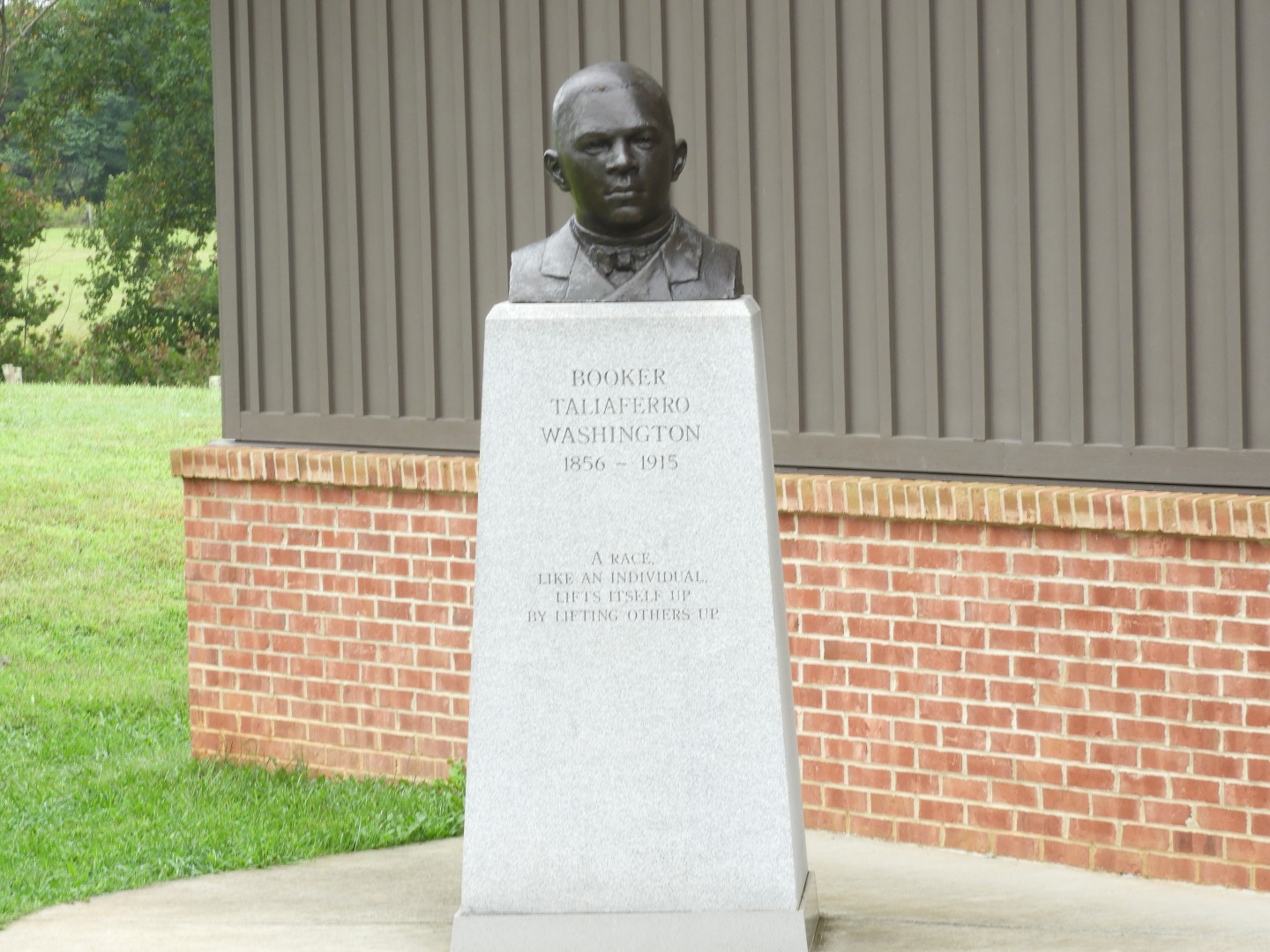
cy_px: 476
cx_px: 635
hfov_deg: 13.2
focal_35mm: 150
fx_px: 5503
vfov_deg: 9.9
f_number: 5.2
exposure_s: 1/60
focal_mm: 26.9
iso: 110
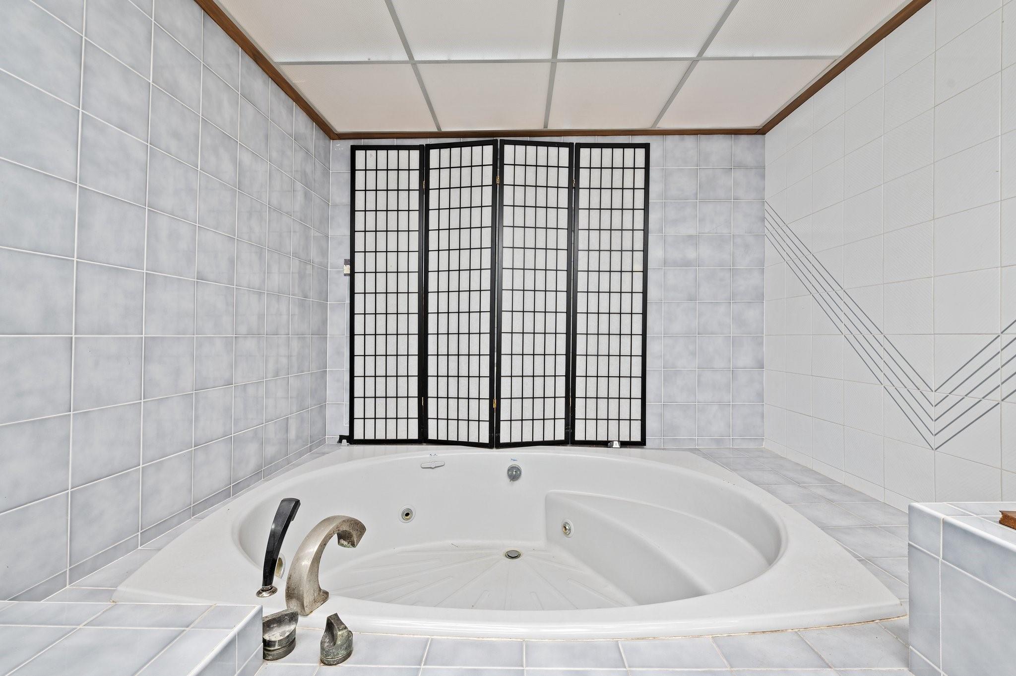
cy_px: 338
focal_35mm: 14
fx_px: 395
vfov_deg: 81.1
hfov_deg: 104.3
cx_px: 508
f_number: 8
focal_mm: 14
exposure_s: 1/1.67
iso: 200
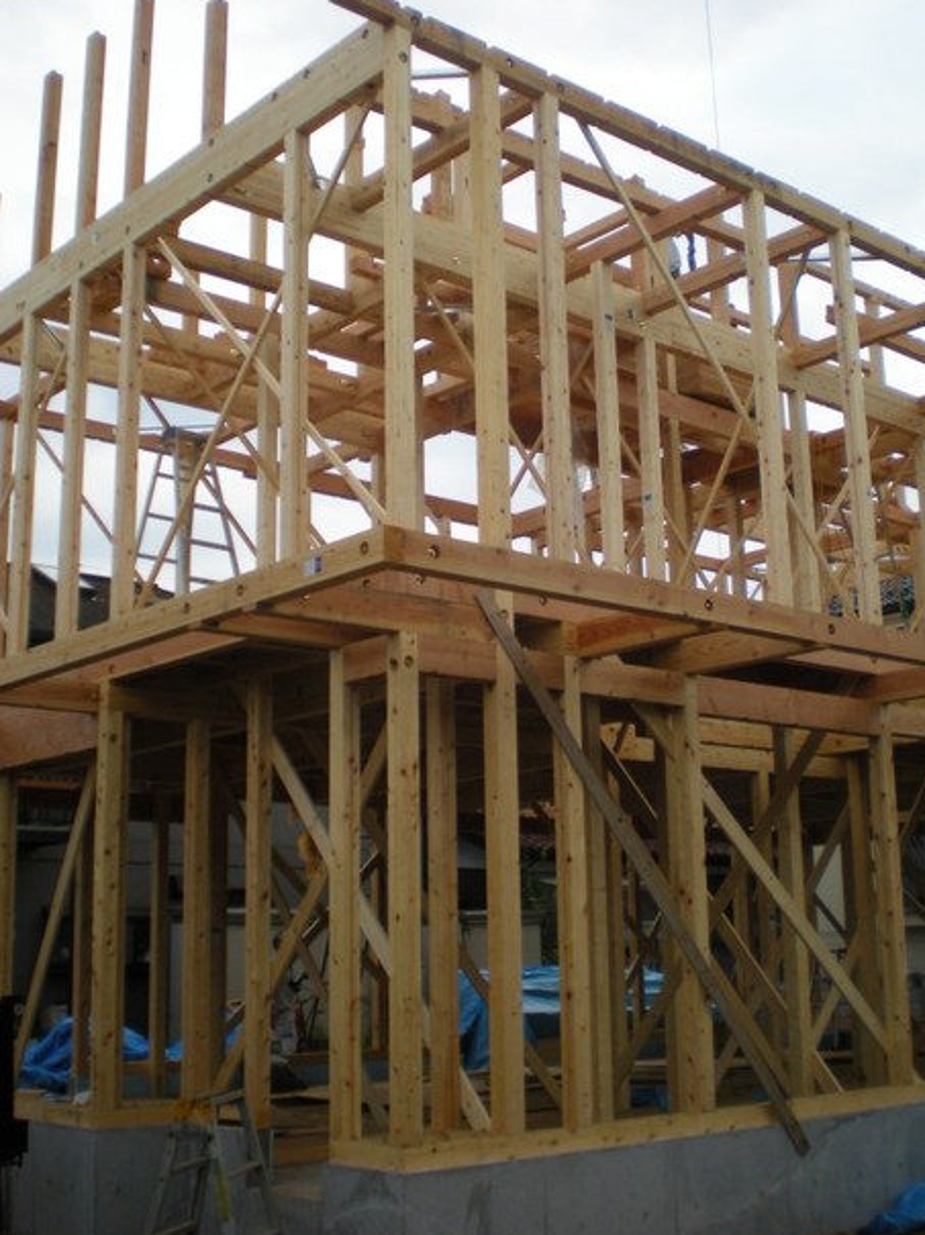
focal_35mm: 44
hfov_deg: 32.8
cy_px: 572
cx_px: 503
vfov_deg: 42.9
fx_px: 1569
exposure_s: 1/131
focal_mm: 6.3
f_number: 3.1
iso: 64
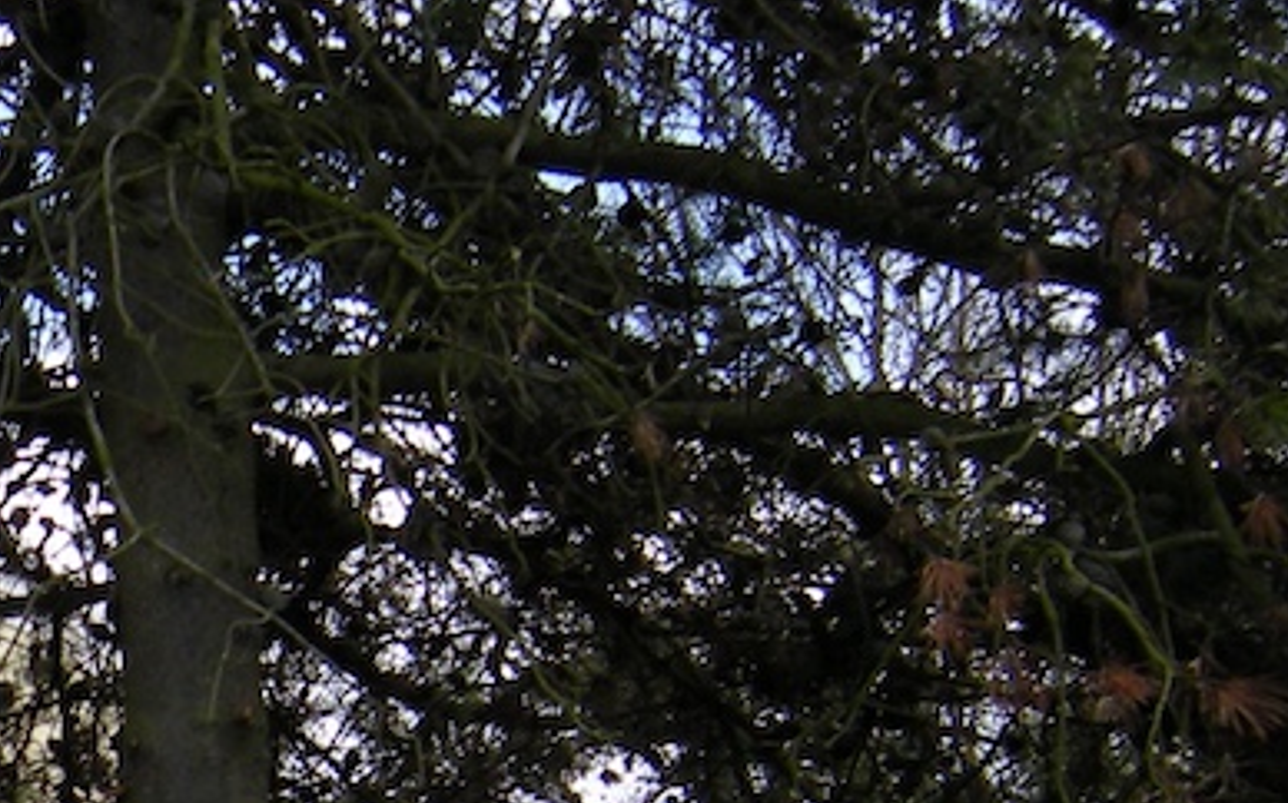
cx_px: -561
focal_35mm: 100
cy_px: 1236
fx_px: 3508
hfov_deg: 18.7
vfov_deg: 12.4
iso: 64
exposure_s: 1/290
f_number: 2.8
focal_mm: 4.7
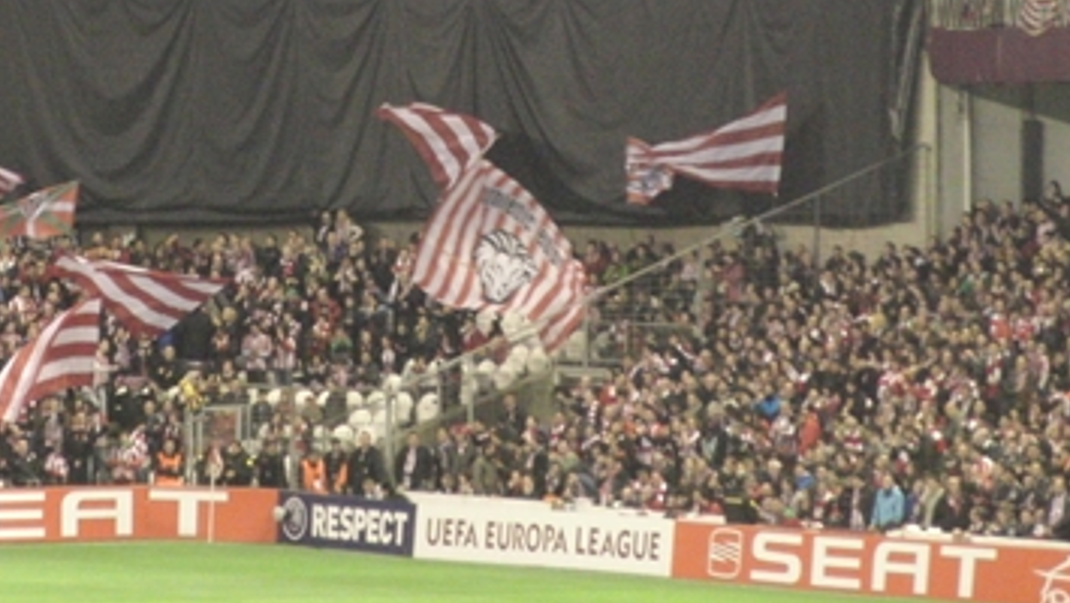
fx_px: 9196
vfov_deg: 3.7
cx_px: 235
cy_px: -36
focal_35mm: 324
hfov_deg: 6.7
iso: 800
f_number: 4.5
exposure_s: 1/50
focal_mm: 32.1
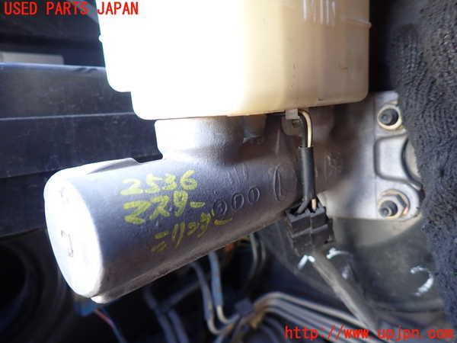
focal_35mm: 25
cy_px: 172
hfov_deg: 69.4
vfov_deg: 54.9
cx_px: 228
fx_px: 330
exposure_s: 1/50
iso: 200
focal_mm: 4.5
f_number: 2
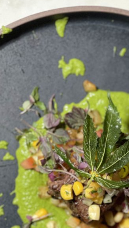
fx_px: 747
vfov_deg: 17.3
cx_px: 107
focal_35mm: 123
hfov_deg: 9.8
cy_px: 183
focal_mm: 7.5
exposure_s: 1/40
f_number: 2.2
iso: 320
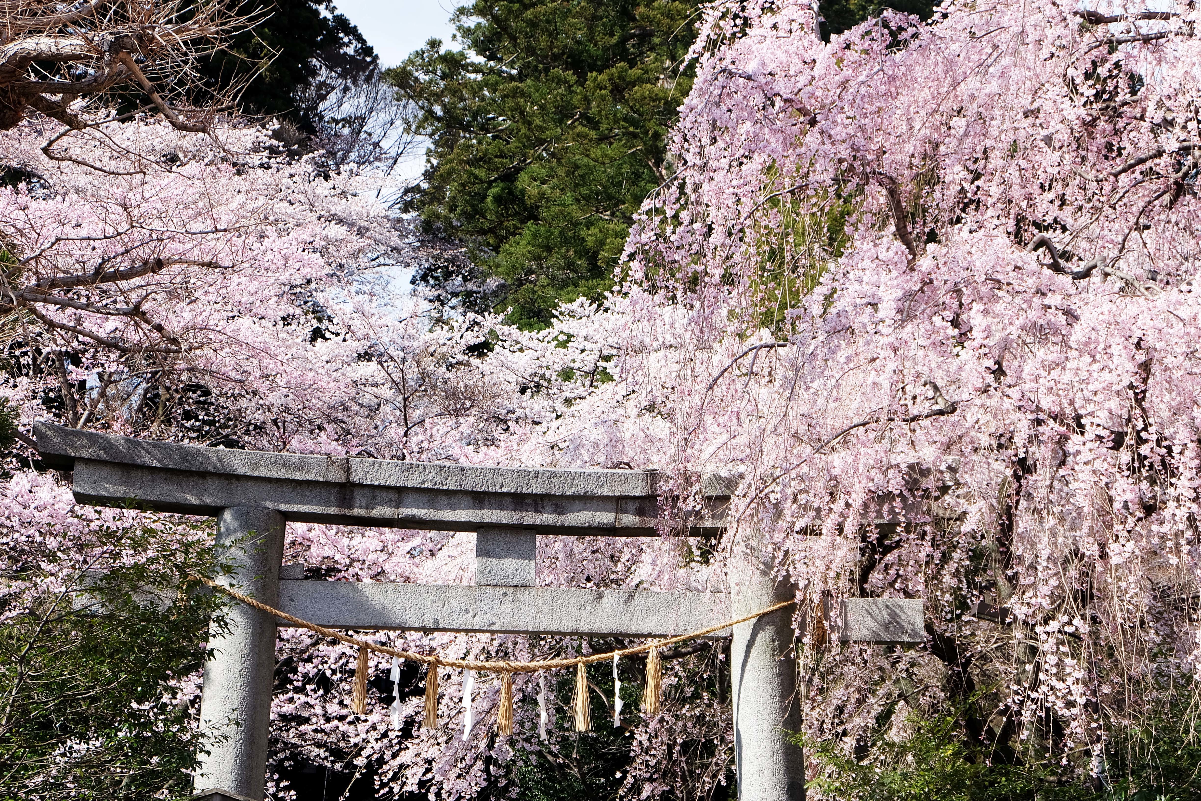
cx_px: 600
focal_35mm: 75
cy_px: 400
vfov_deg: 18.2
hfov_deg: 27.0
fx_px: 2502
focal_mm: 50
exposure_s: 1/400
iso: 200
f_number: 6.4
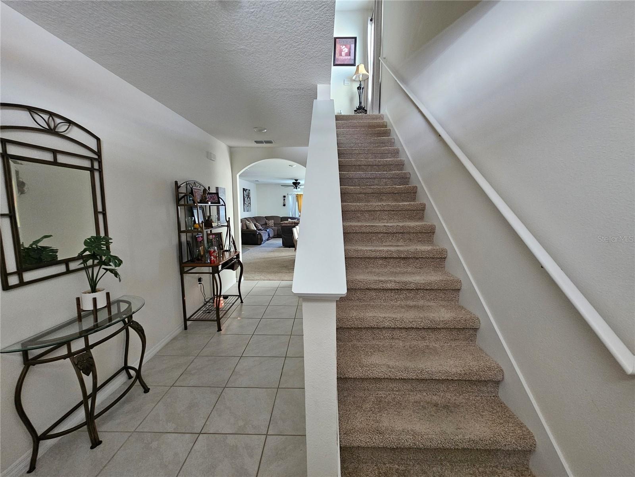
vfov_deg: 89.9
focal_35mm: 13
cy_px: 238
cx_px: 318
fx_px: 238
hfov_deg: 106.2
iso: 400
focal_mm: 2.2
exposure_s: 1/30
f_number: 2.2
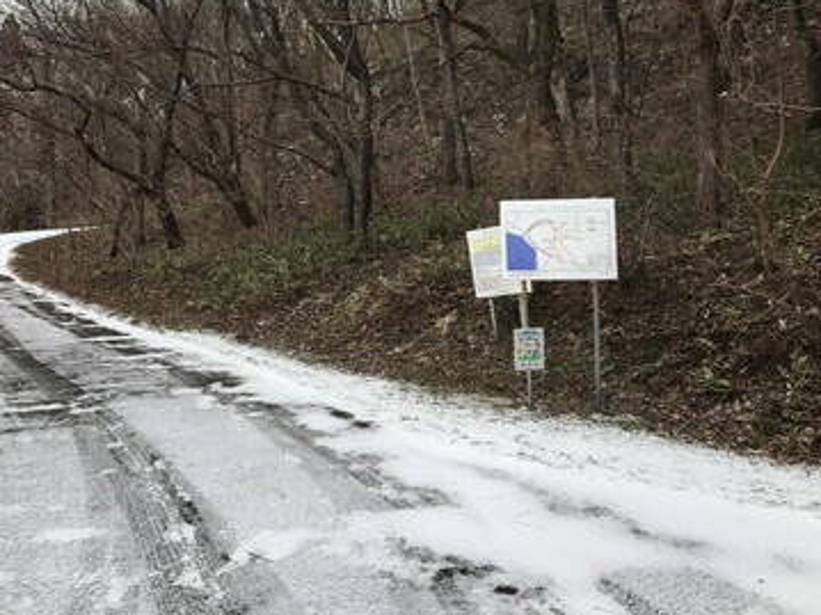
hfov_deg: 47.6
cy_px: 200
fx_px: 925
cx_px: 334
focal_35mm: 39
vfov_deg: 36.4
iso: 20
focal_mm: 3.99
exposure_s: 1/397
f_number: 1.8
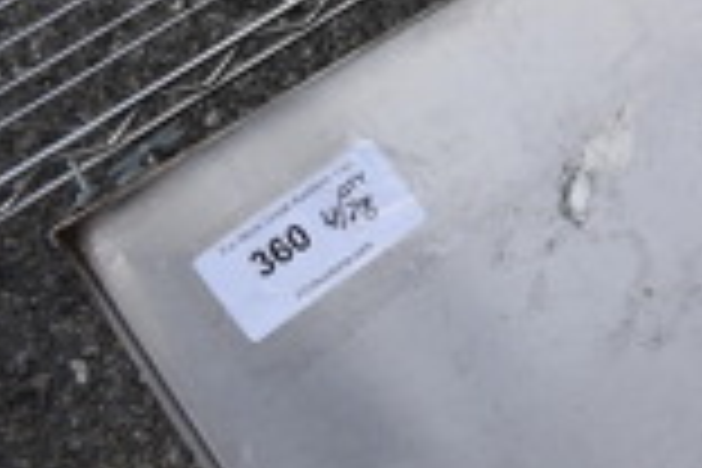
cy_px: -207
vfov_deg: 12.4
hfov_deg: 16.1
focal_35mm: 106
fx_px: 2067
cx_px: 1282
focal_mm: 18
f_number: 7.1
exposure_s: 1/320
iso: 200
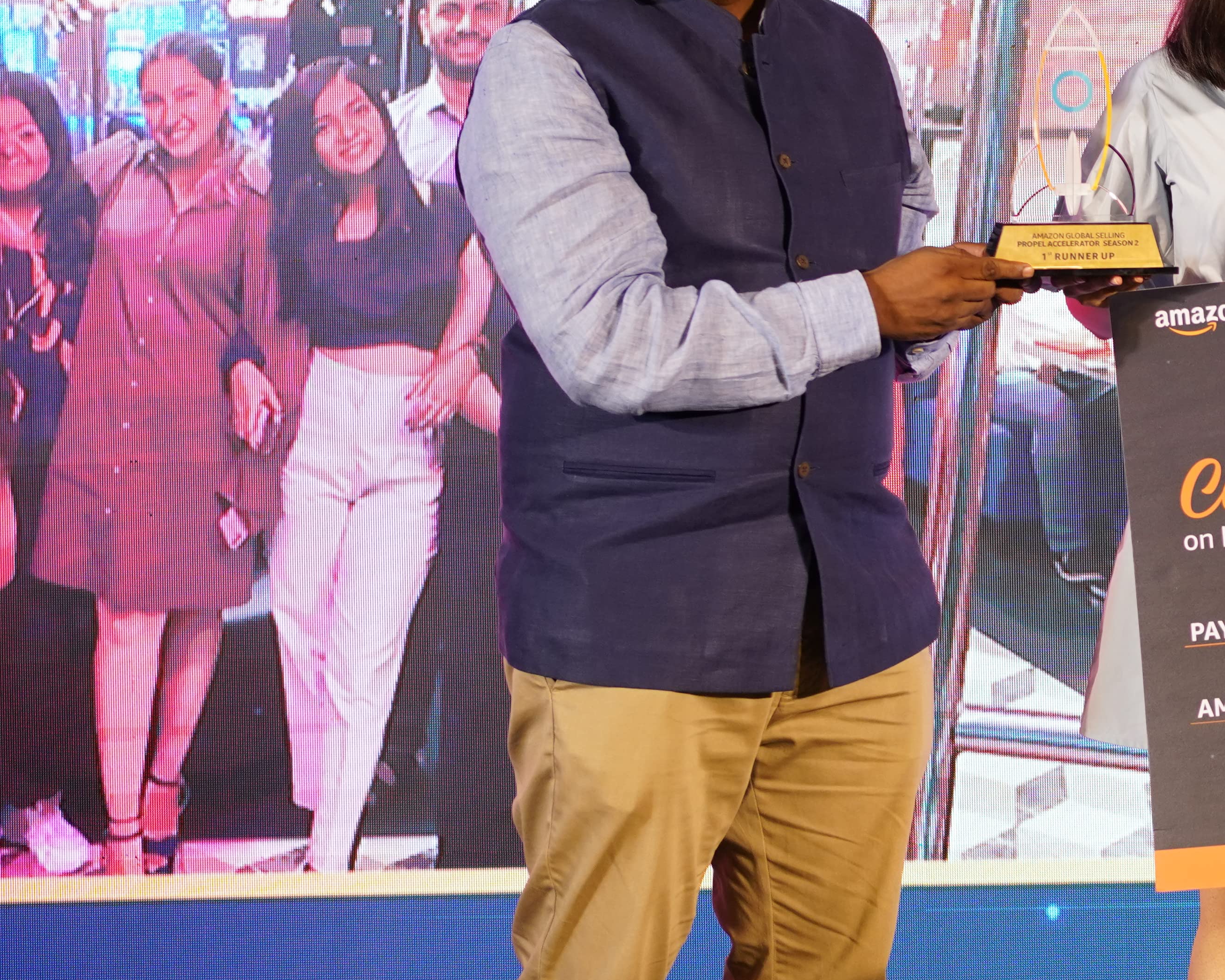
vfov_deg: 15.5
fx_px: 3589
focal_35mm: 99
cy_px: 394
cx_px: 1525
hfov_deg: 18.2
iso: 640
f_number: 2.2
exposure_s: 1/200
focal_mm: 35
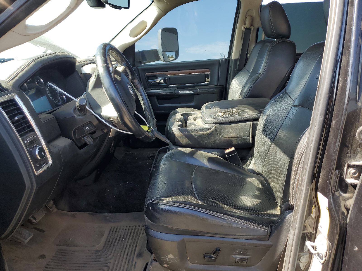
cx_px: 181
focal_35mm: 26
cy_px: 136
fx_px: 272
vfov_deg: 53.1
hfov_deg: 67.3
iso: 50
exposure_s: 1/370
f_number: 1.5
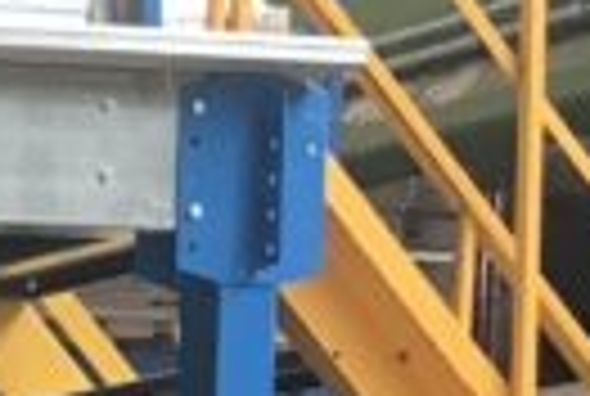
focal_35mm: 227
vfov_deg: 5.7
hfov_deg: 8.0
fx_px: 3729
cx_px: -1072
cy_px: 1206
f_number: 1.8
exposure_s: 1/33
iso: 32
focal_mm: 3.99
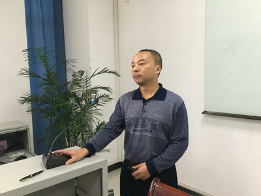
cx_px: 130
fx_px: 219
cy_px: 98
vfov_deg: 48.2
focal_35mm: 29
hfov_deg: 61.7
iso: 100
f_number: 2.2
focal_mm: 4.15
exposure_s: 1/17
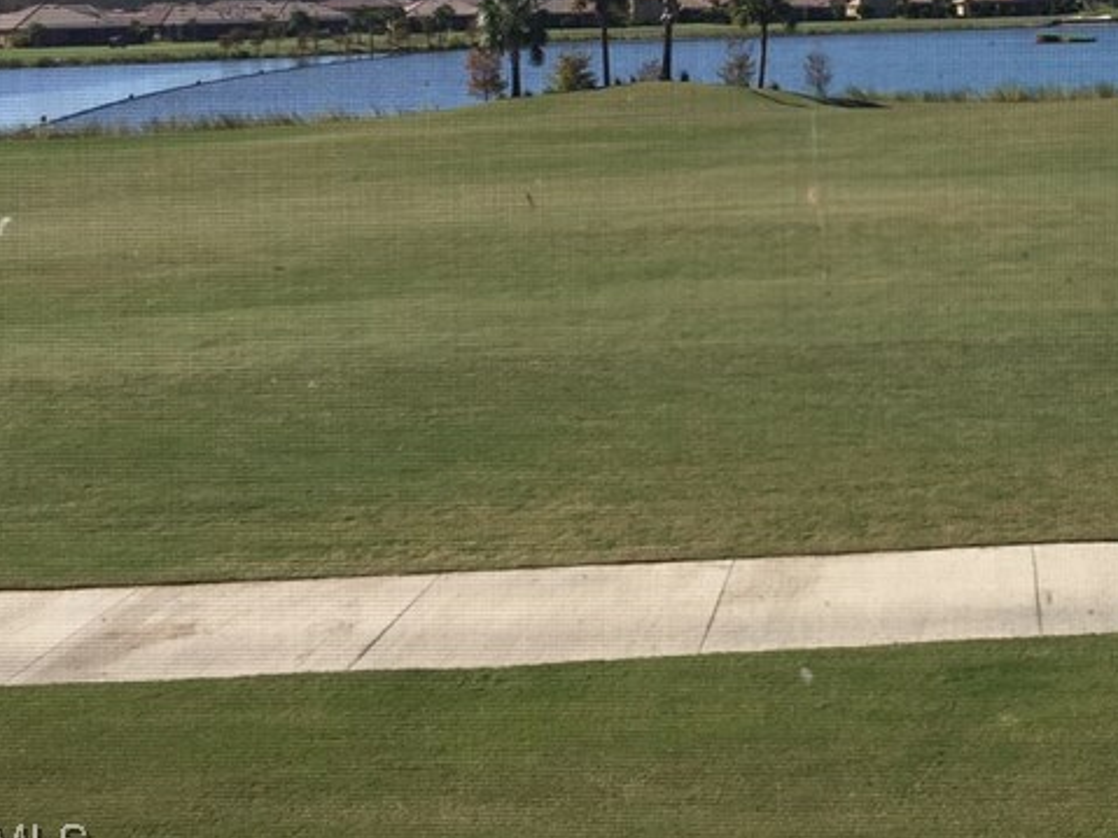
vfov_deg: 22.7
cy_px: 0
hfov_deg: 29.9
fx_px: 2002
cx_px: 999
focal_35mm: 62
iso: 32
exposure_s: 1/1412
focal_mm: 4.15
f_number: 2.2
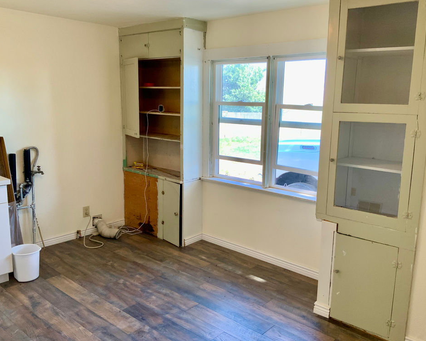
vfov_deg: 47.1
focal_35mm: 31
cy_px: 172
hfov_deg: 57.2
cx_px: 221
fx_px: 391
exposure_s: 1/60
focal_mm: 3
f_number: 1.8
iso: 50
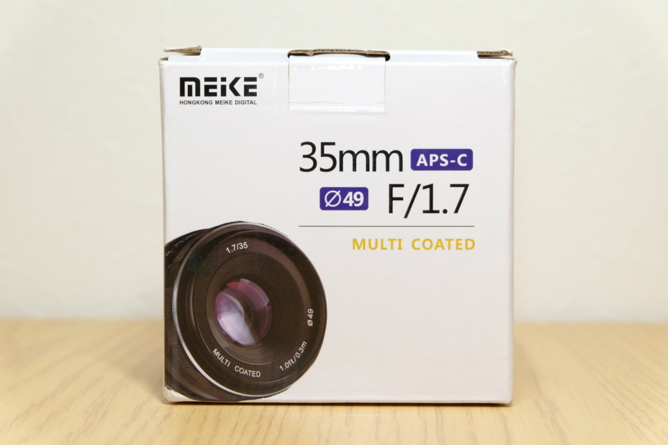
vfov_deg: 18.2
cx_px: 334
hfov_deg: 27.0
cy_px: 222
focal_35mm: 75
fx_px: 1392
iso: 1250
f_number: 5.6
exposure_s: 1/60
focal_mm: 50
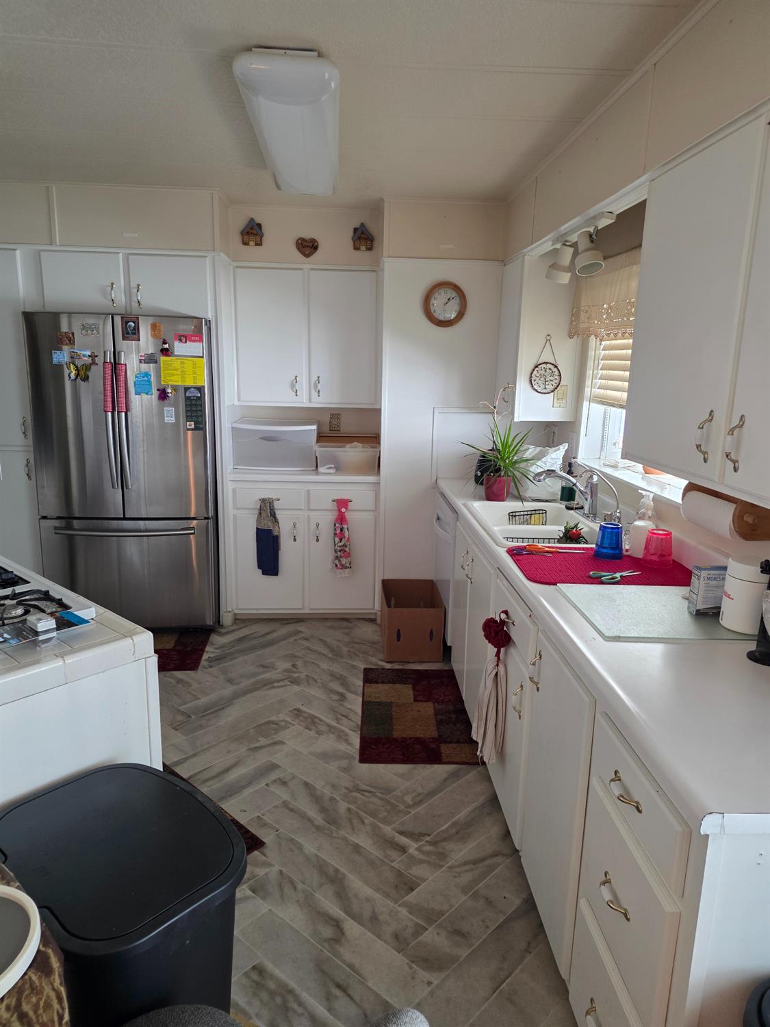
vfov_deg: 73.9
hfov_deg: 58.9
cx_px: 385
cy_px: 514
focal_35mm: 23
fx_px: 682
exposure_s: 1/120
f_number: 1.7
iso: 320
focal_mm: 6.3
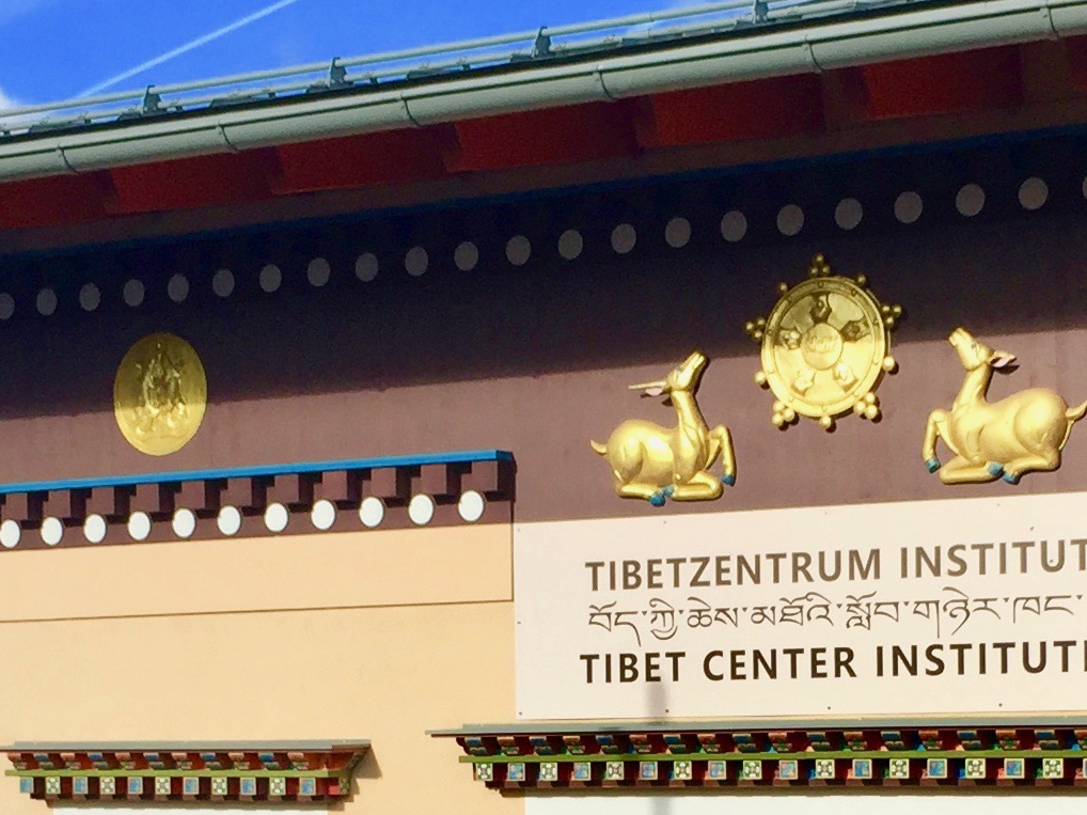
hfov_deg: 21.0
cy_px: 814
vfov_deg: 15.6
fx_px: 2920
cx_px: 713
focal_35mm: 93
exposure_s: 1/1522
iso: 32
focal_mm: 4.15
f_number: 2.2
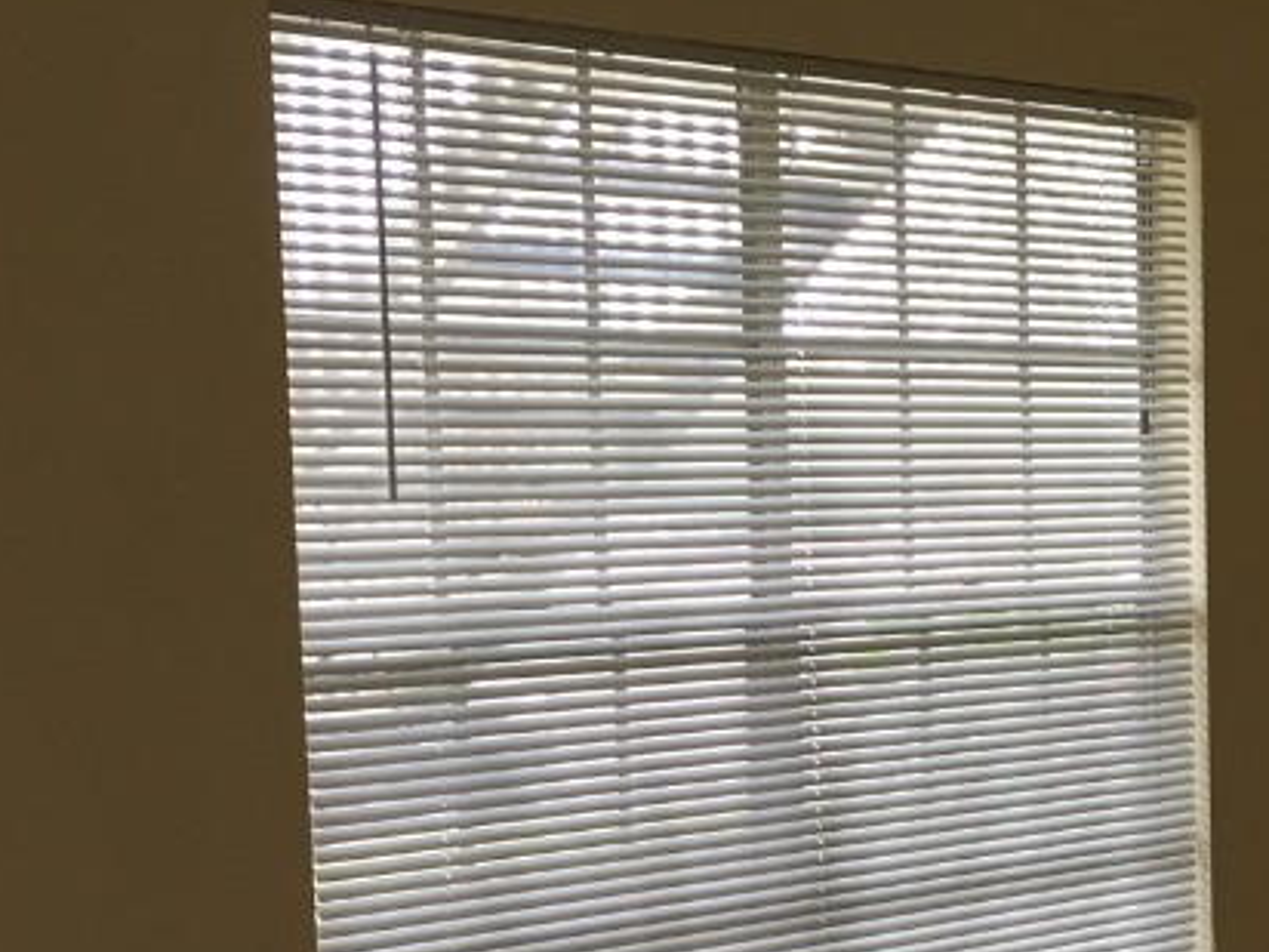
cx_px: 1309
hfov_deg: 25.5
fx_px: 2639
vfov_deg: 20.2
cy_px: 770
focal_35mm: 72
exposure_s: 1/30
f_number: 2.2
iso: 64
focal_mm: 4.15
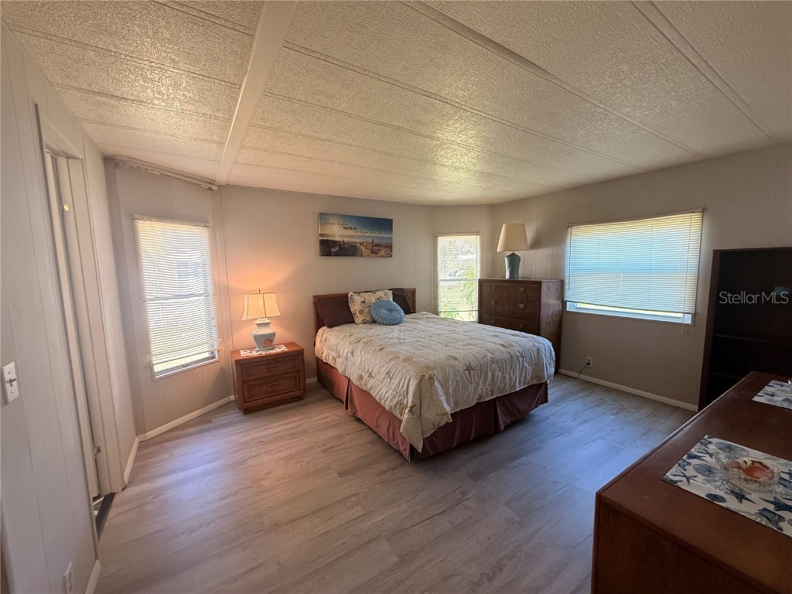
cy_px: 297
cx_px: 396
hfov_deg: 102.1
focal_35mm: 14
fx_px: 320
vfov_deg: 85.7
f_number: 2.2
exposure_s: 1/120
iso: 320
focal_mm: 2.22
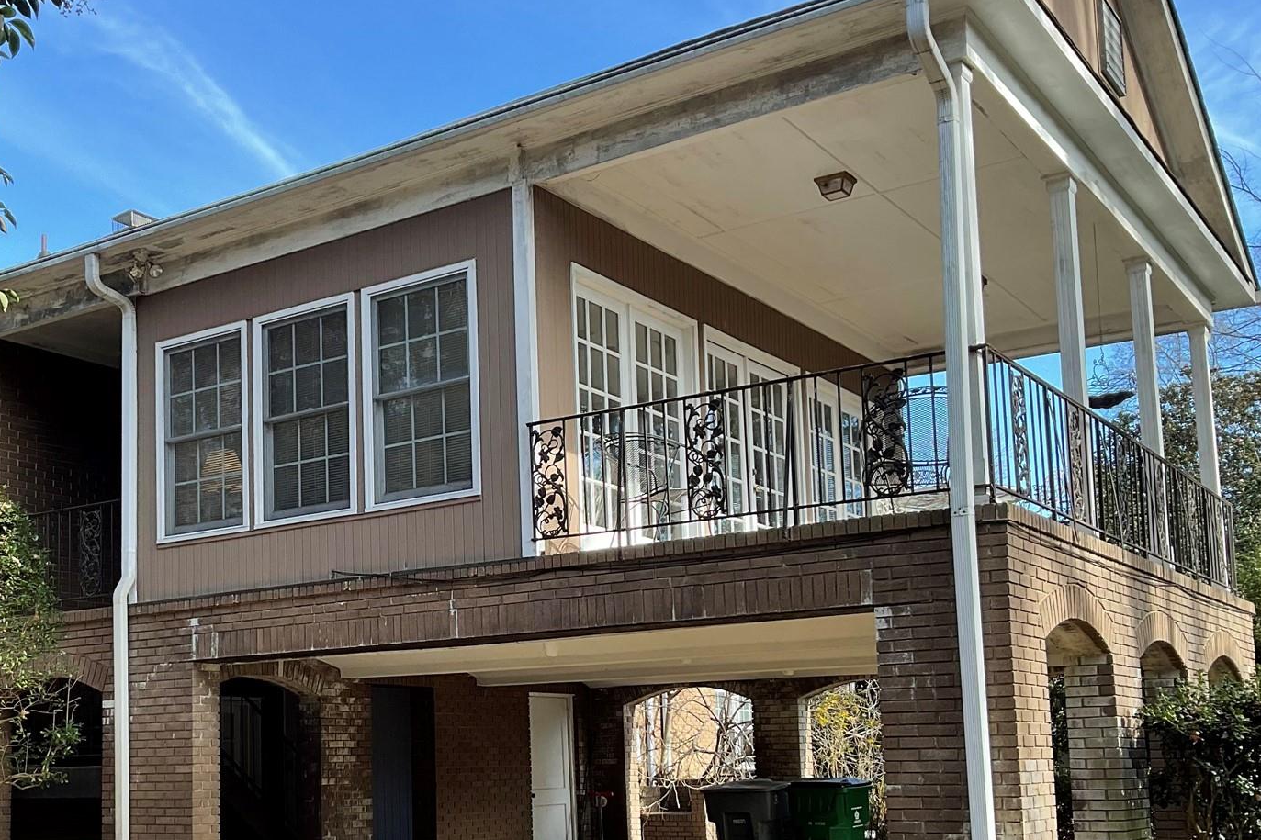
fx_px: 1576
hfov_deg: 42.8
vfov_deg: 29.5
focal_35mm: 45
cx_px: 388
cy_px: 599
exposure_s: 1/176
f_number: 1.8
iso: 16
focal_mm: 3
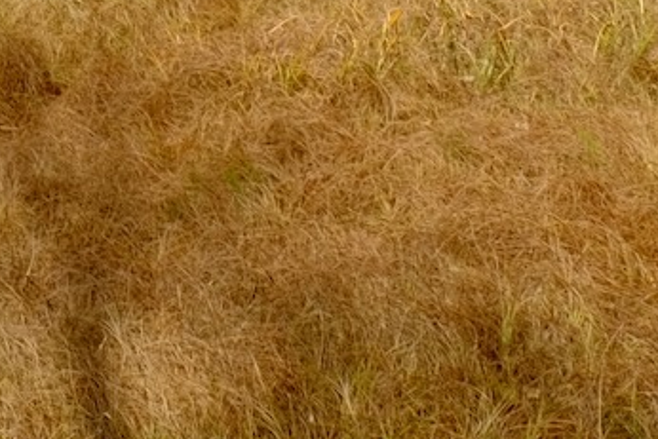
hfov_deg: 11.1
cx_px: -822
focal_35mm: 160
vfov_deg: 7.6
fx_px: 2926
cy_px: -851
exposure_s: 1/500
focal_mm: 18
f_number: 8
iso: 320
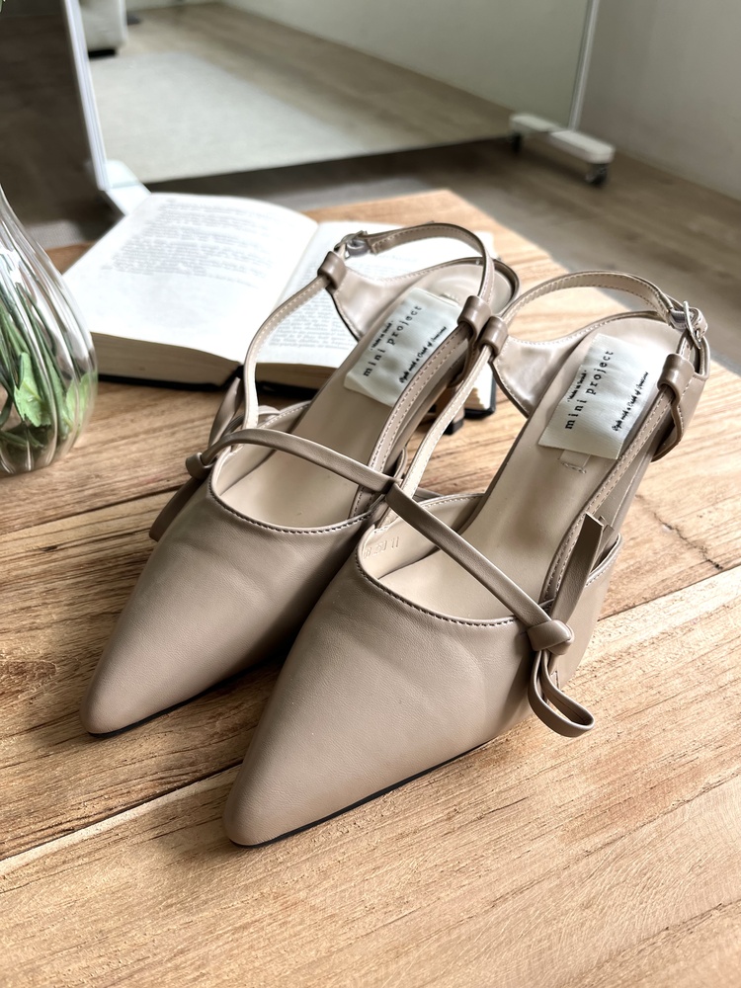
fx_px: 742
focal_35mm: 26
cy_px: 494
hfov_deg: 53.1
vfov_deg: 67.3
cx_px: 370
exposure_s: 1/122
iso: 32
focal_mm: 5.1
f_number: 1.6
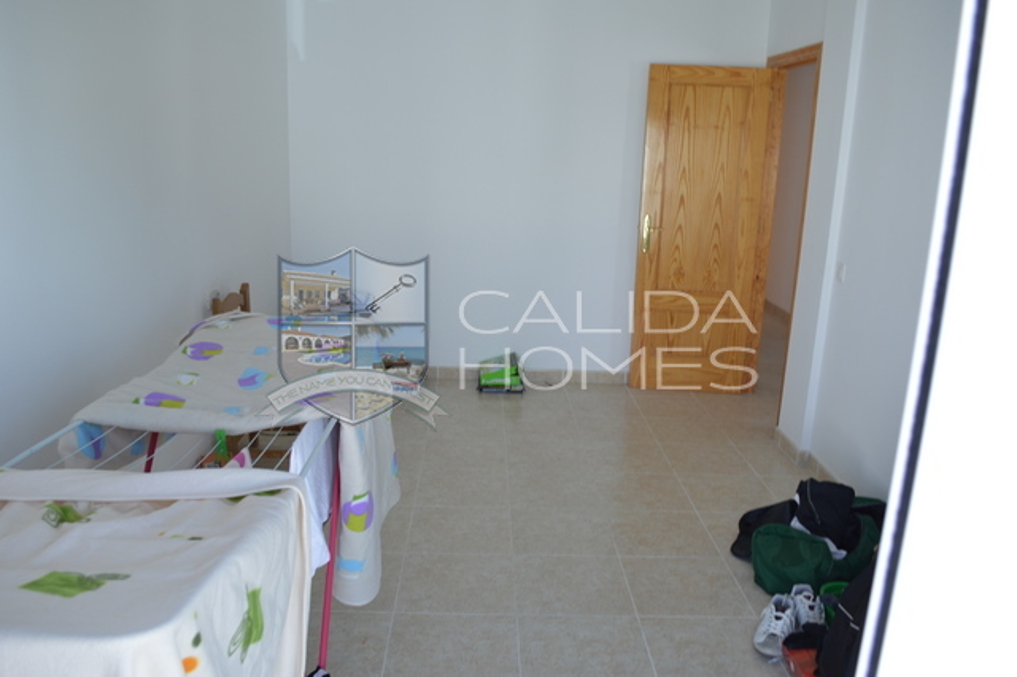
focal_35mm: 27
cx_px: 508
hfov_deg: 67.4
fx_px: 762
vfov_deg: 47.9
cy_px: 338
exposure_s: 1/30
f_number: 5
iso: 100
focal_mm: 18
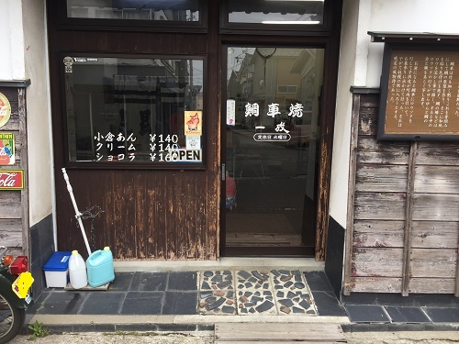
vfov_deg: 48.2
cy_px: 172
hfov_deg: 61.7
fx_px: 385
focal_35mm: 29
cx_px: 230
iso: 32
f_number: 2.2
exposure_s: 1/230
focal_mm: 4.15
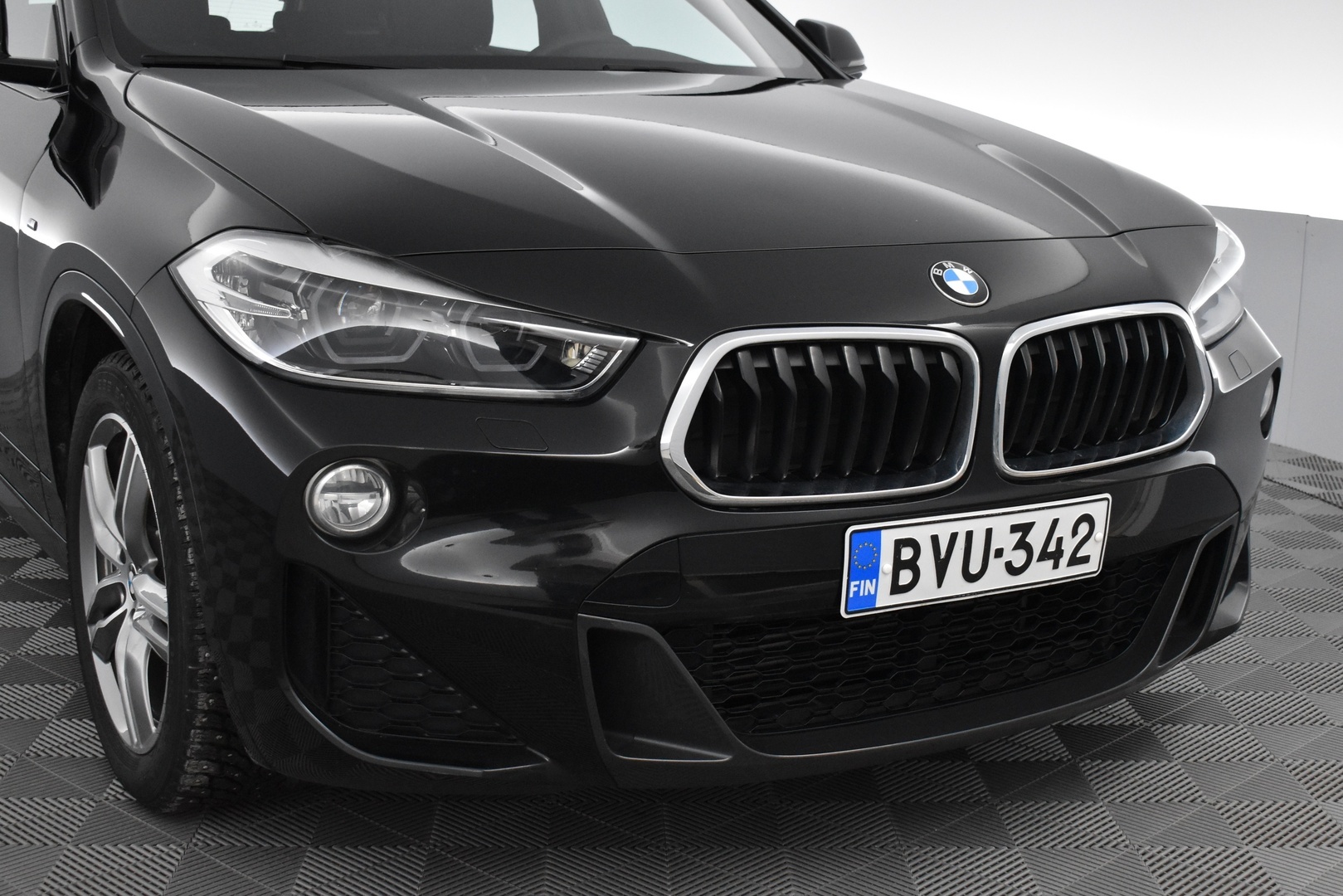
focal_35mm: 48
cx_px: 672
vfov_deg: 28.1
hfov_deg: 41.1
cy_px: 448
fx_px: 1791
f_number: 5.6
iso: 3200
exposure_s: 1/125
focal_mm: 32
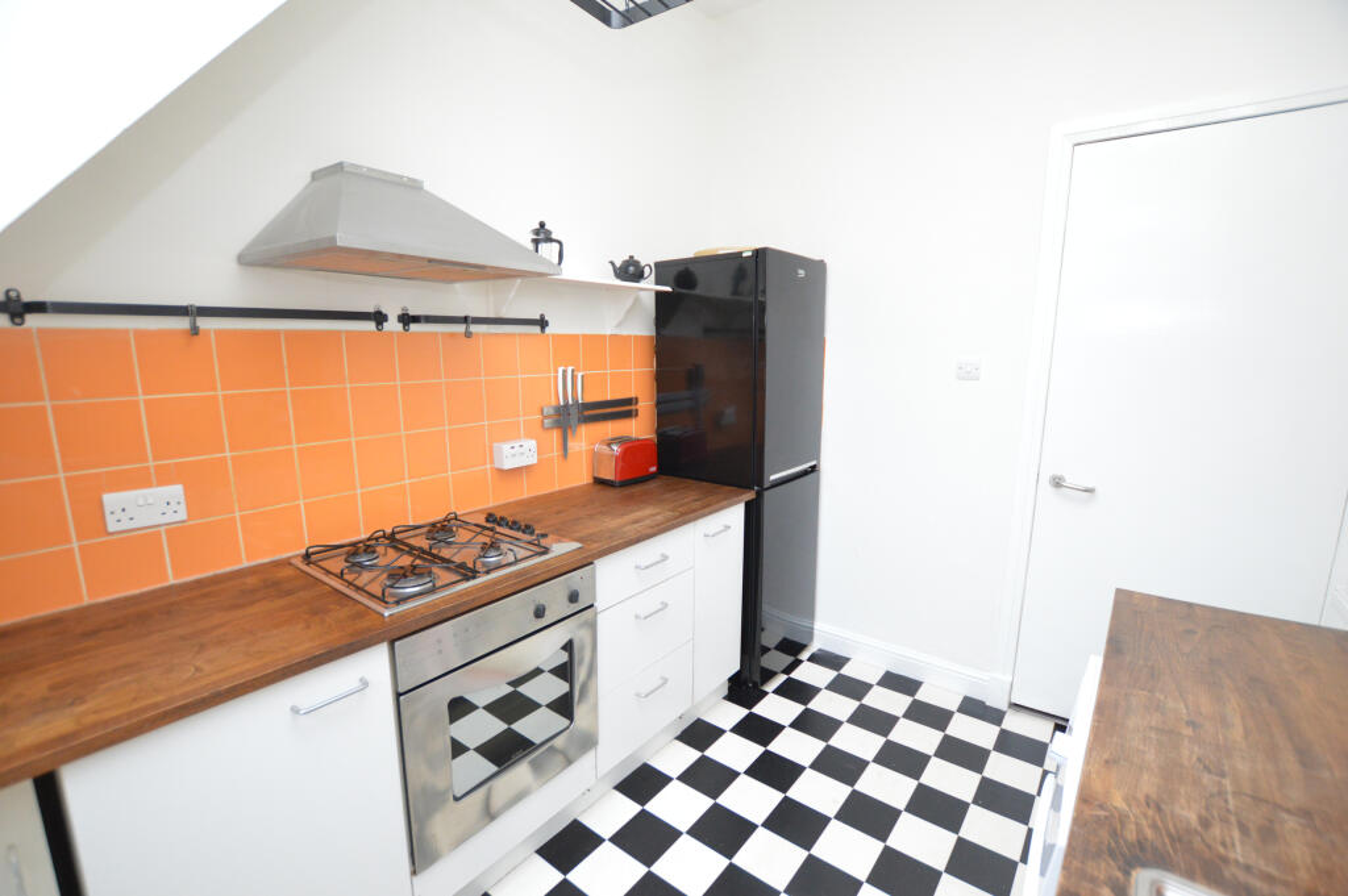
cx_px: 674
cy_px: 448
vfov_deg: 77.2
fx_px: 561
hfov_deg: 100.4
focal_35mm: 15
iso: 1800
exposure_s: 1/60
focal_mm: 10
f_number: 3.5
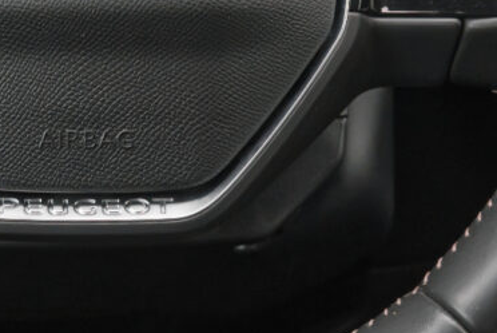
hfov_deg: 10.9
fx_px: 2585
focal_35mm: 187
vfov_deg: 7.3
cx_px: 91
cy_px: -70
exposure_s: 1/125
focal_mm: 45
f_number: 9
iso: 2000
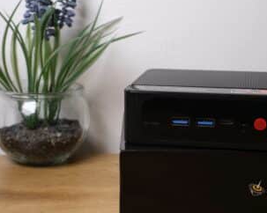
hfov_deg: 29.5
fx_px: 505
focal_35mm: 64
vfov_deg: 23.8
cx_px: 170
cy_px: 102
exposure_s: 1/17
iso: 160
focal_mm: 35.3
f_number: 8
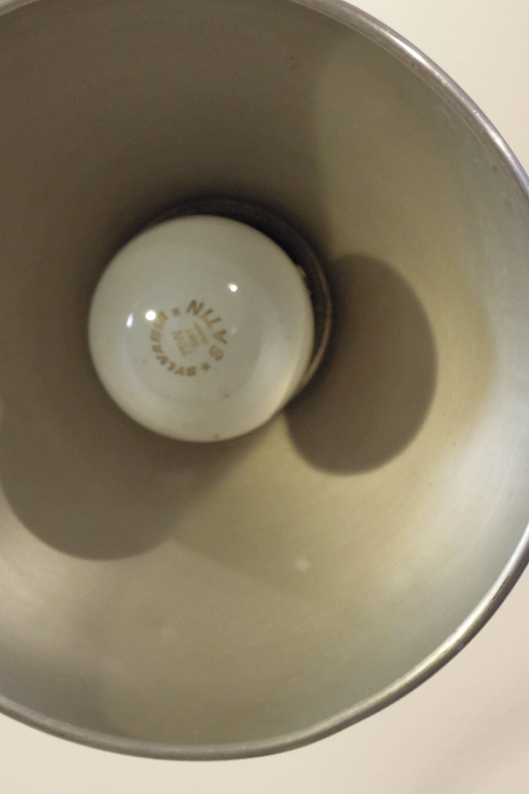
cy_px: 393
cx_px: 171
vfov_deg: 23.4
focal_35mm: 87
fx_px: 1917
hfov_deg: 15.7
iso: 560
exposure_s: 1/25
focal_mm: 11.1
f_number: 4.2
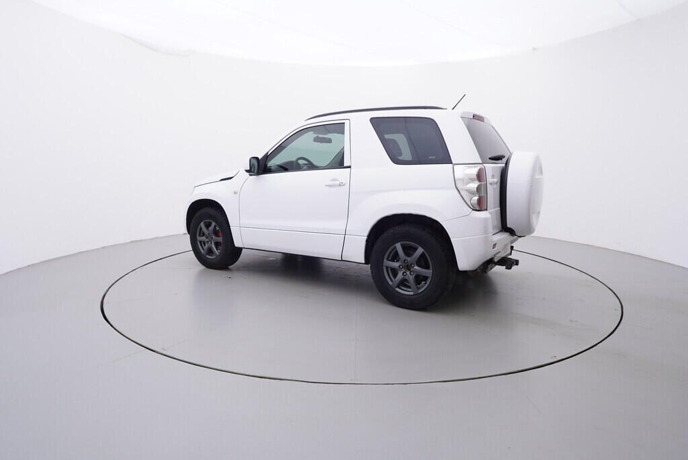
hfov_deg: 77.3
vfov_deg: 56.2
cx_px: 344
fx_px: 430
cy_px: 230
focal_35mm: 22
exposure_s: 1/80
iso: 200
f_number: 5
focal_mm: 15
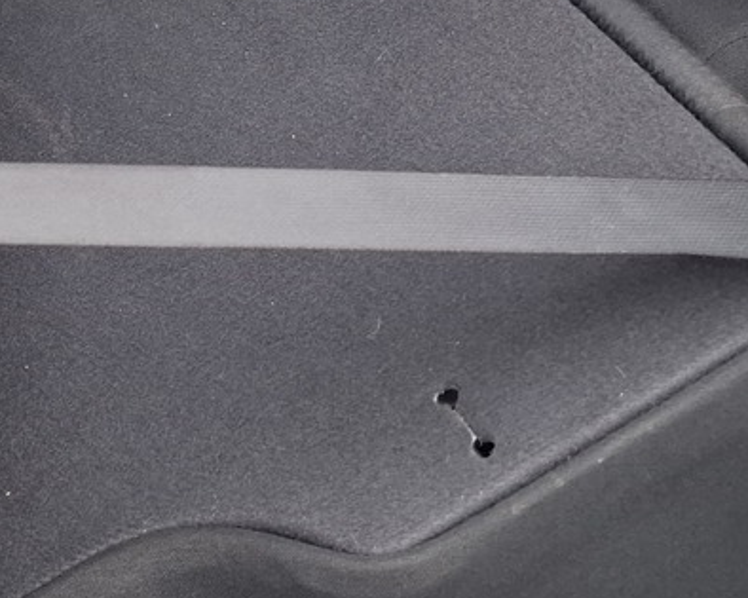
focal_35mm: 82
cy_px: 55
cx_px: 194
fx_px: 1815
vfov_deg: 18.4
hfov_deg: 23.1
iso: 125
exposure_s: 1/100
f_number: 1.8
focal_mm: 5.54
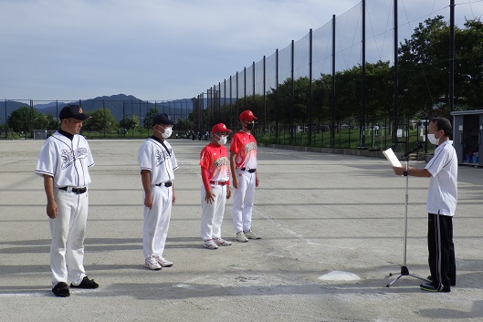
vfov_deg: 30.5
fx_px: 590
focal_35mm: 44
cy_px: 175
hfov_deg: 44.5
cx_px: 242
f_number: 5
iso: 125
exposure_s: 1/800
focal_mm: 7.5
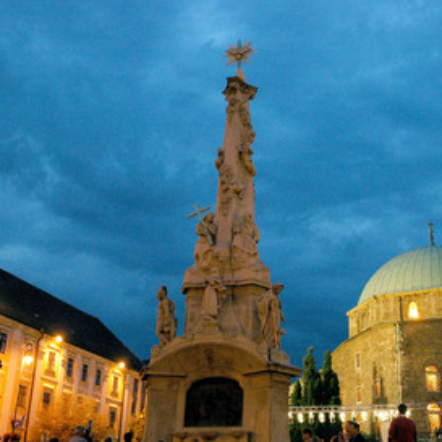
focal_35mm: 51
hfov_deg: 33.1
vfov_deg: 33.4
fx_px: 737
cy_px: 220
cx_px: 292
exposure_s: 1/15
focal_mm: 26
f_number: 2.8
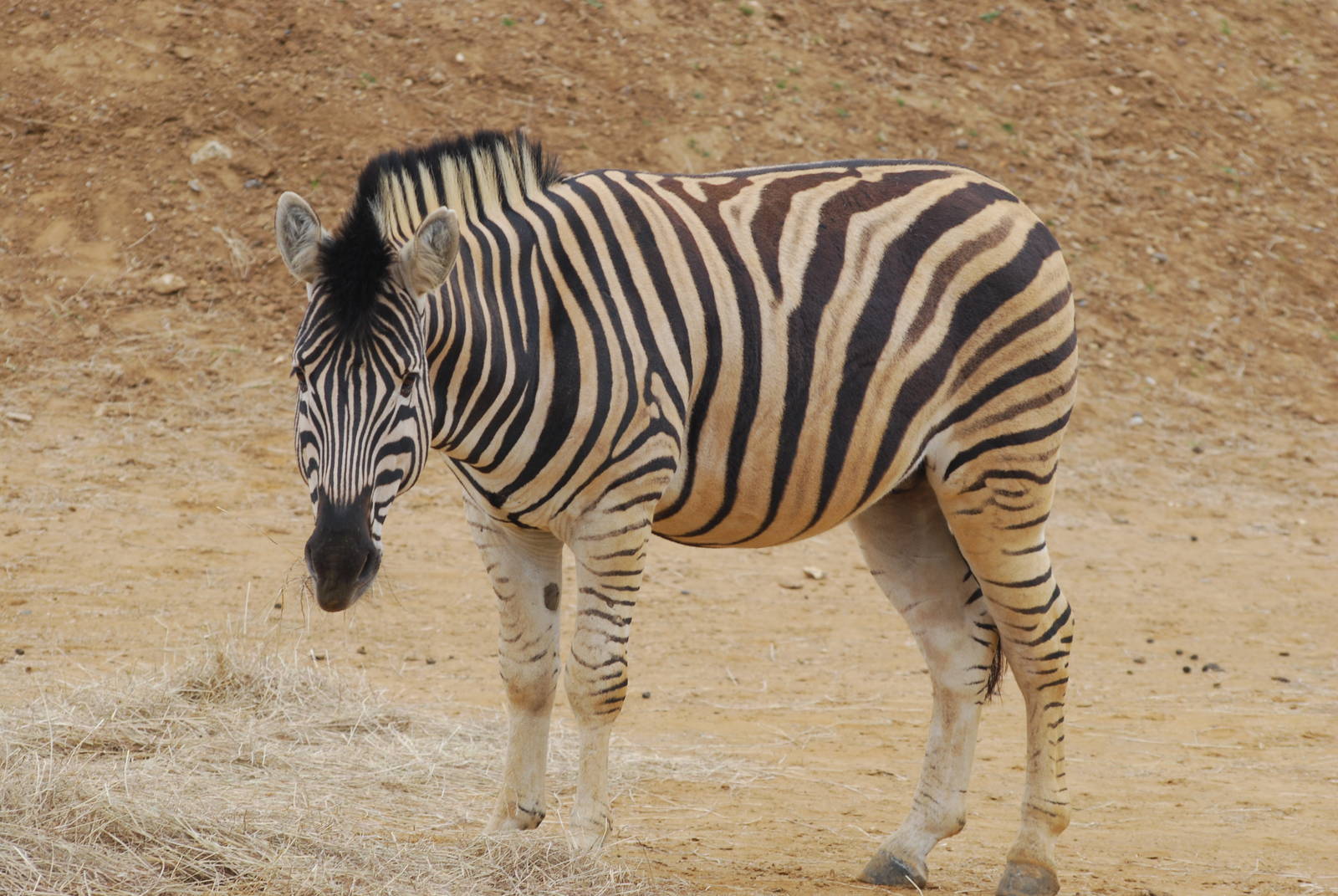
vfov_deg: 5.4
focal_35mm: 255
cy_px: 448
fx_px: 9489
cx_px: 669
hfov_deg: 8.1
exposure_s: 1/125
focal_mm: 170
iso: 200
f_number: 7.1
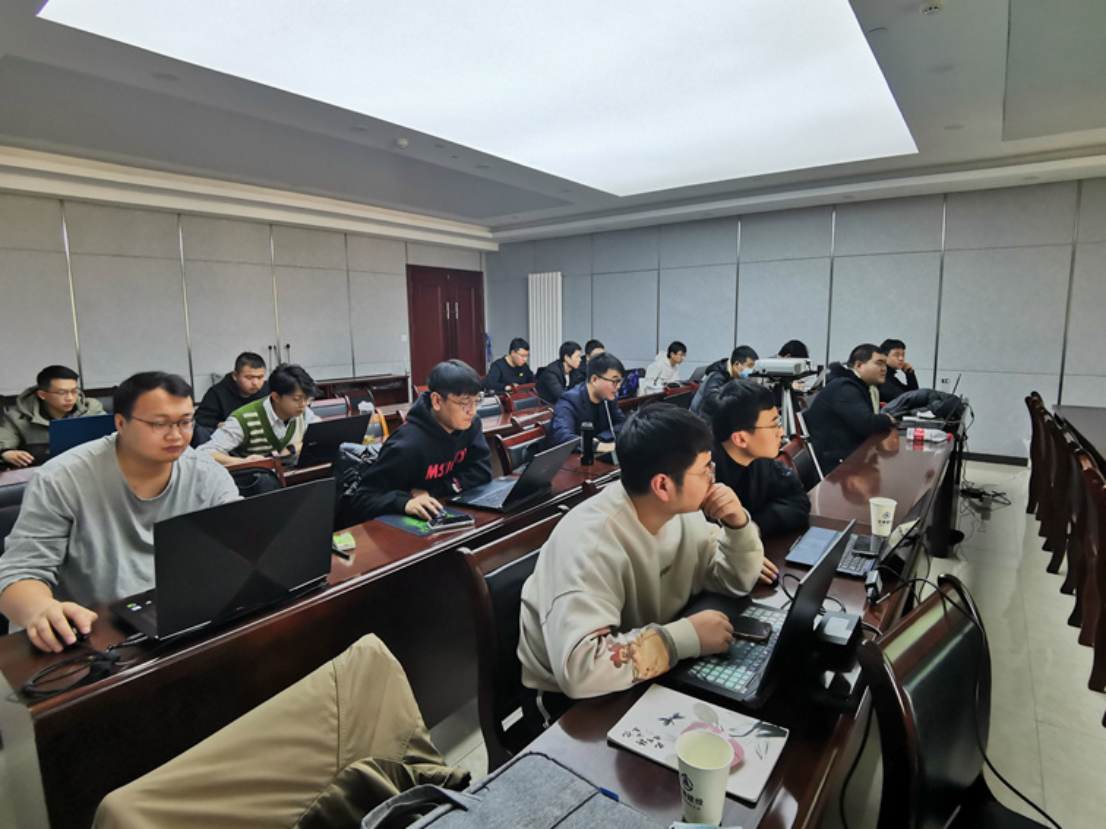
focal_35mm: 18
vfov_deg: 71.6
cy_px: 399
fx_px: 575
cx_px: 565
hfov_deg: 87.7
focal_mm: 2.26
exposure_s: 1/50
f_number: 2.2
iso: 125
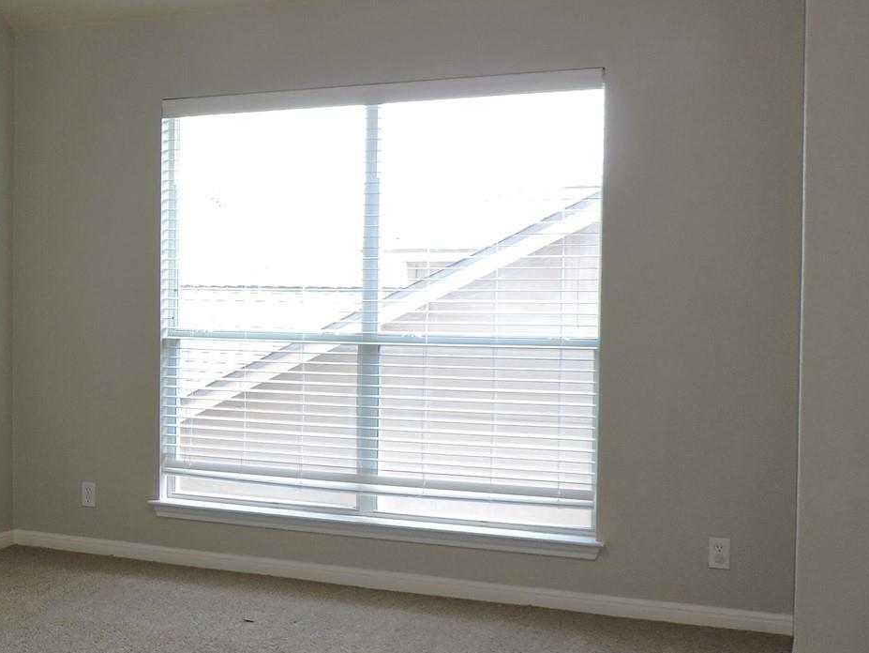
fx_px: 1331
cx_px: -50
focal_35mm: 53
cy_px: 329
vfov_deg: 27.5
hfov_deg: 32.5
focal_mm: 4.3
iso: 100
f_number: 3
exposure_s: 1/50
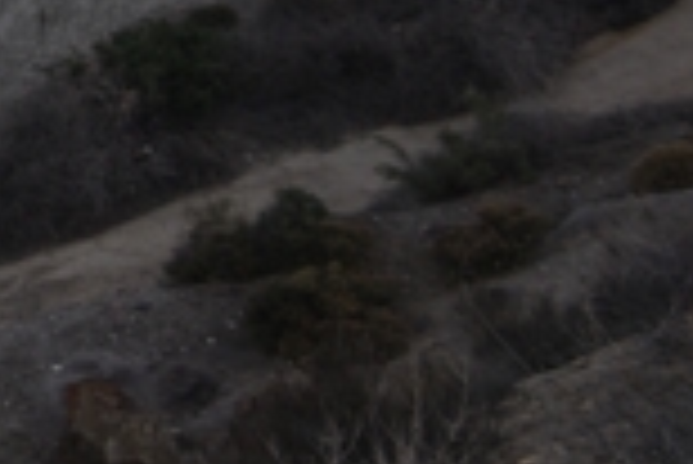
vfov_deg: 6.5
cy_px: -642
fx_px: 3892
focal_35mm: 202
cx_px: -1012
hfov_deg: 9.1
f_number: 6.3
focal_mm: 26
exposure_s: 1/160
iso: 100
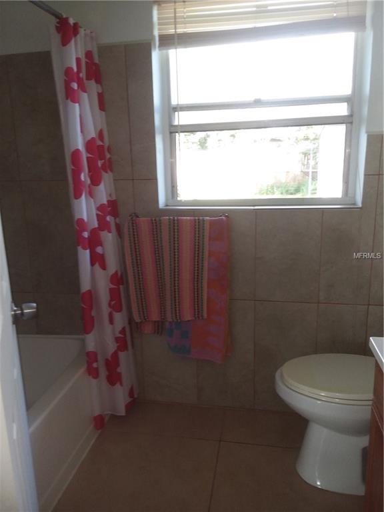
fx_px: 399
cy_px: 256
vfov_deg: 65.3
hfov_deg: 51.4
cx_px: 192
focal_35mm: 27
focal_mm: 2.91
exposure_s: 1/30
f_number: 1.9
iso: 64
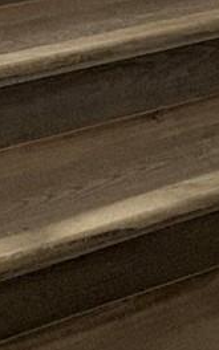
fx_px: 859
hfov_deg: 14.4
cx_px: 188
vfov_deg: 19.5
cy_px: -203
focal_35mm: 90
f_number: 2.2
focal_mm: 2.22
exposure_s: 1/60
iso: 320
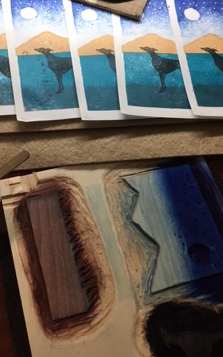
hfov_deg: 33.5
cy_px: 174
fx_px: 369
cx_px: 89
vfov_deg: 51.5
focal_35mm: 38
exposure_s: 1/40
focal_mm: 4.15
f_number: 2.2
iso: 25
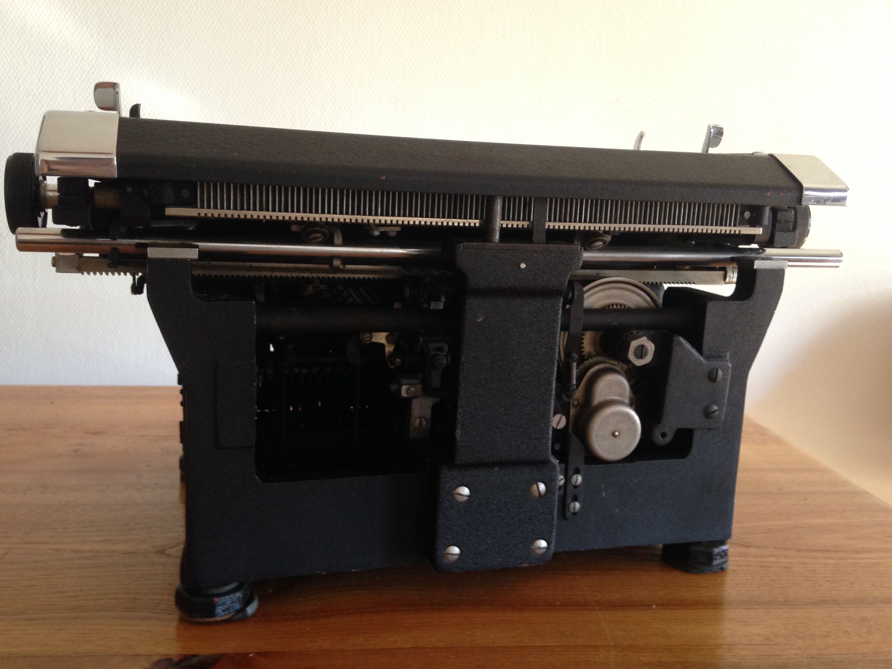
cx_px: 444
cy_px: 335
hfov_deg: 54.0
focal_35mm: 34
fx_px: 876
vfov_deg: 41.8
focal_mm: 4.12
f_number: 2.4
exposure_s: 1/20
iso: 200
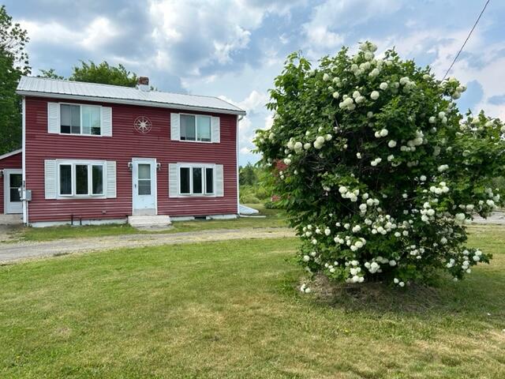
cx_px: 252
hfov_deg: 67.3
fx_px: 379
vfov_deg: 53.1
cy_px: 190
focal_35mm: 26
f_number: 1.5
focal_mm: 5.7
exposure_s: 1/2695
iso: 50
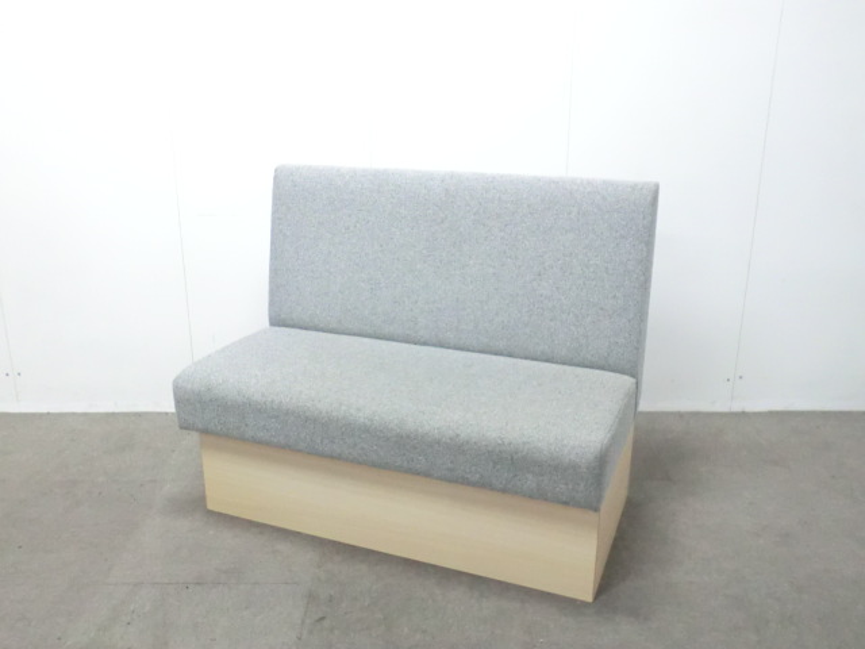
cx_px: 432
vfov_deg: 44.2
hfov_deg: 56.8
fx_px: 800
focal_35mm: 32
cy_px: 324
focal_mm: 5.8
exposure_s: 1/40
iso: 800
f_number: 3.5
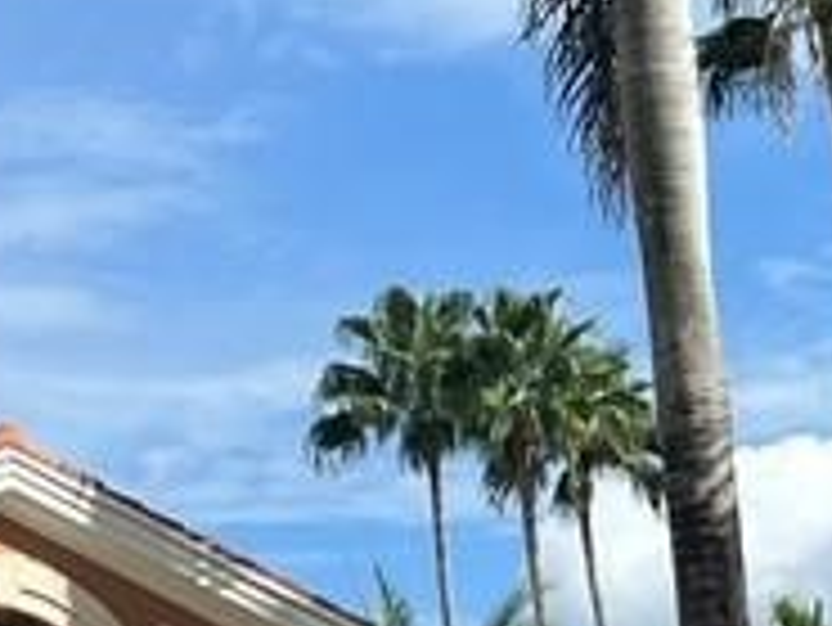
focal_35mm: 144
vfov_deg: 10.3
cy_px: 266
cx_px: -571
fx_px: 3463
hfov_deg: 12.7
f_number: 1.5
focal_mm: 5.7
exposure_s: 1/5587
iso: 50
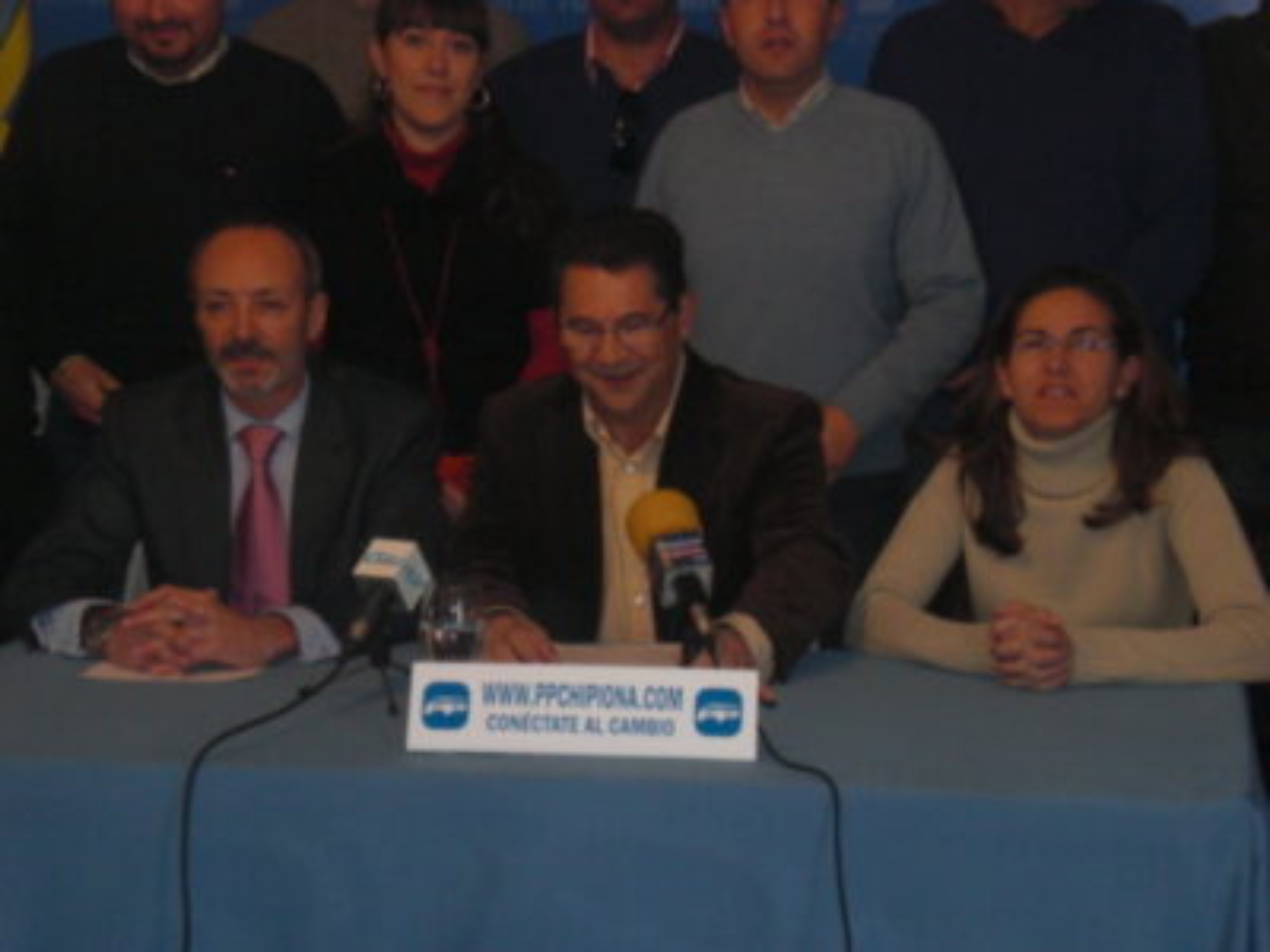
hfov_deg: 22.5
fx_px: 3192
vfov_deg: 17.0
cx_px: 635
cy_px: 476
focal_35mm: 87
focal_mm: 14.49
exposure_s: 1/60
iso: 200
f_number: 5
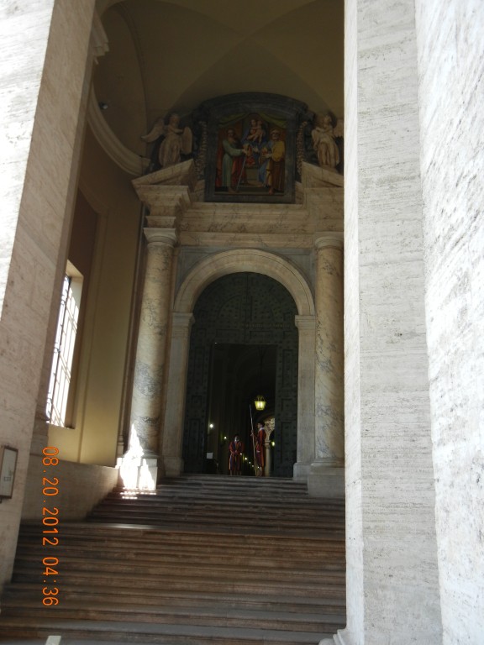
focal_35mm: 34
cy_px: 322
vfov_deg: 54.0
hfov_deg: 41.8
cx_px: 242
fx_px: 634
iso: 160
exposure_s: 1/89
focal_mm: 6.2
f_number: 3.6
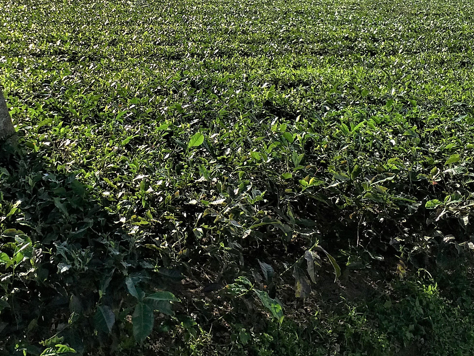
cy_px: 52
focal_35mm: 61
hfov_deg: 31.0
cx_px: 109
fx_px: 835
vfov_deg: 23.5
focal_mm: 3.93
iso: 40
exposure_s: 1/1696
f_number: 1.7
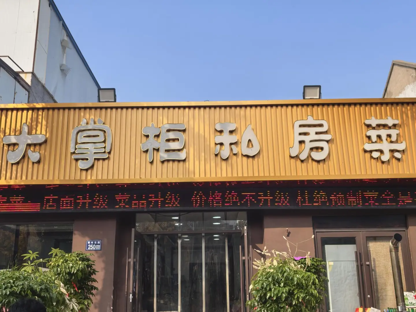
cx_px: 208
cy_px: 156
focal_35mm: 38
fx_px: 457
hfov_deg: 49.0
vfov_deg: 37.7
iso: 50
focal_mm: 8.5
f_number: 2
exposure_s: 1/2545
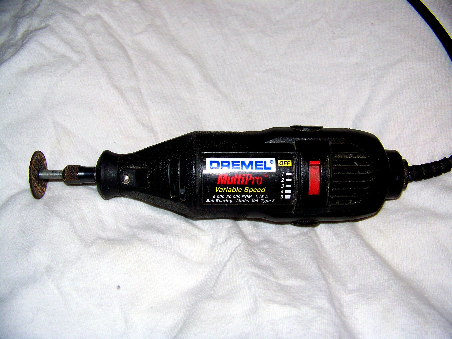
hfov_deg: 51.4
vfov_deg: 39.7
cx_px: 226
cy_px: 170
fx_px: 470
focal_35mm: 36
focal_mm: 5.85
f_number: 3.2
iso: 64
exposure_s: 1/30
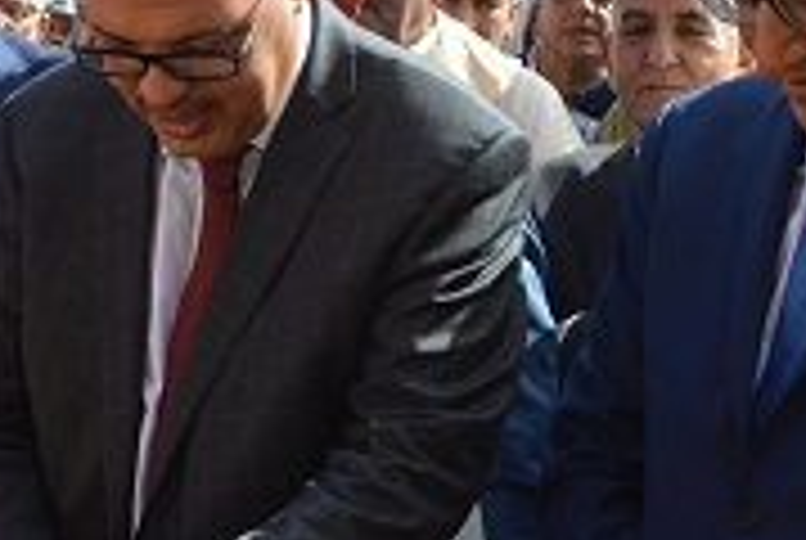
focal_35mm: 110
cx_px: 189
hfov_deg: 18.4
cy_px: 326
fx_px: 2467
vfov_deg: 12.5
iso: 100
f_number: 6.3
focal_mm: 28
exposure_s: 1/160
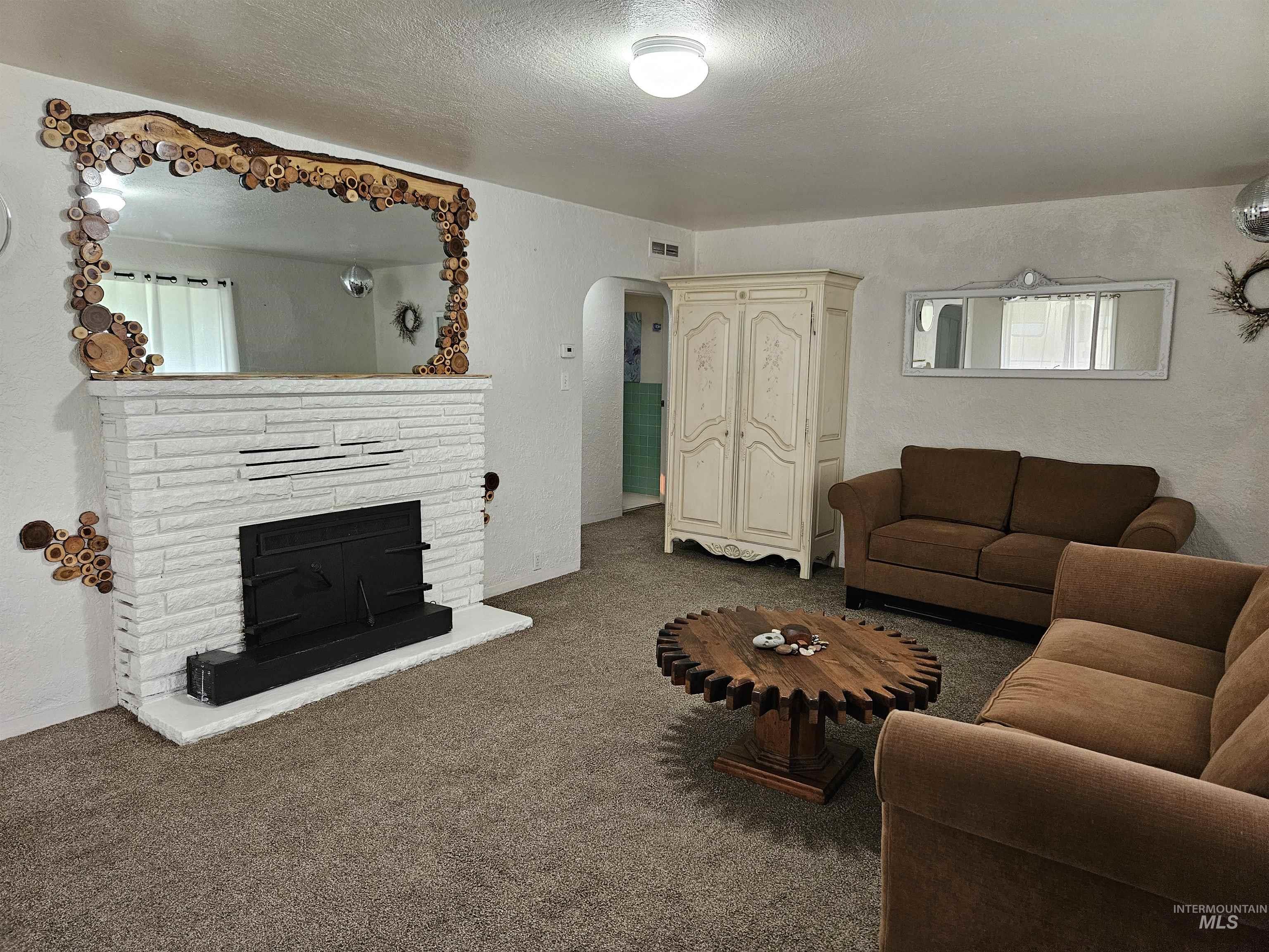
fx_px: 843
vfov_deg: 58.9
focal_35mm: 23
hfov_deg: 73.9
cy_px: 476
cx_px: 634
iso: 400
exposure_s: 1/120
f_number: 1.8
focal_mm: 5.4
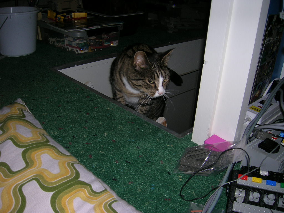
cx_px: 142
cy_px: 106
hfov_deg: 54.0
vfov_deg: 41.8
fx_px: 279
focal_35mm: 34
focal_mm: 5.7
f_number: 2.9
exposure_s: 1/60.1
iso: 50
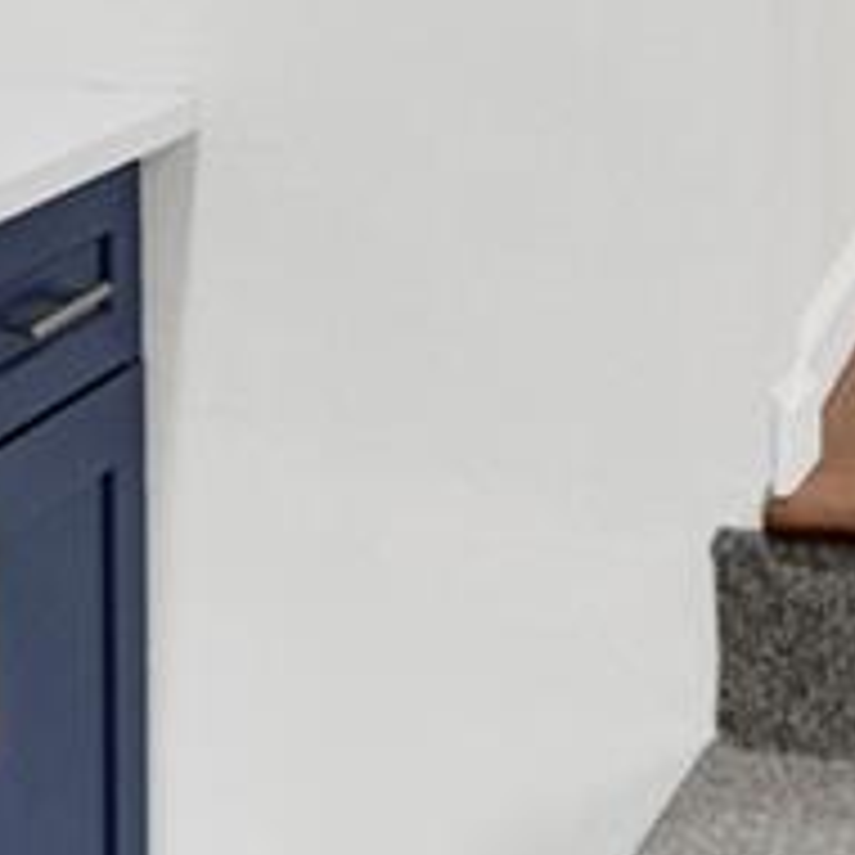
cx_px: 464
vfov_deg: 7.8
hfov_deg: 8.0
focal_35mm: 220
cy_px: -322
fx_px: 6148
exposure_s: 1/5
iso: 100
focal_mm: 16
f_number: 9
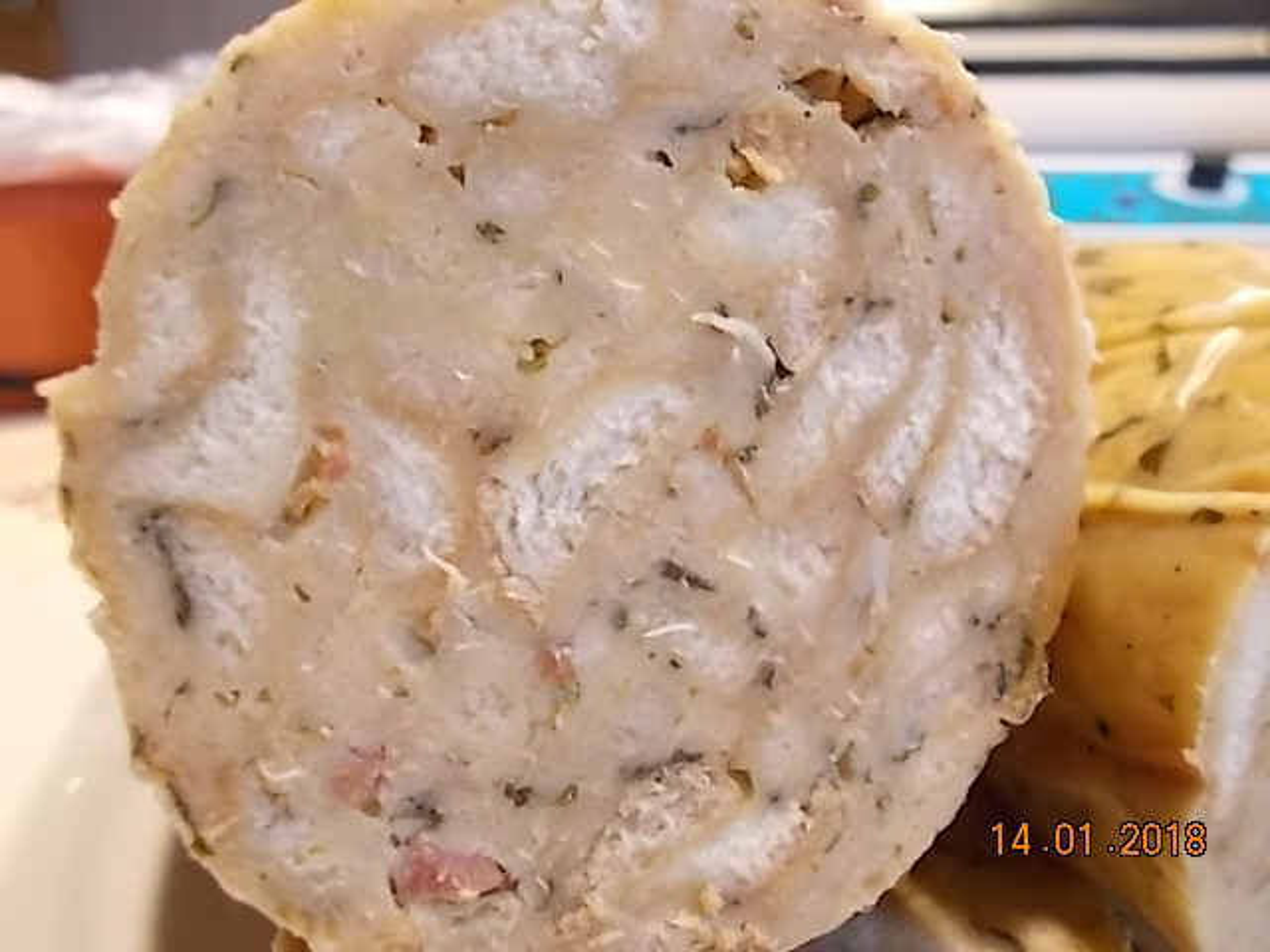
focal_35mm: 30
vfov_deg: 46.8
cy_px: 476
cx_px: 635
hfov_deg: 60.0
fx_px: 1101
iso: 200
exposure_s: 1/15
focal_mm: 5.3
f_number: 3.4
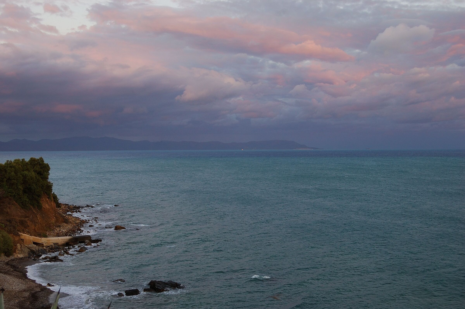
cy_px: 154
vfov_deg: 26.4
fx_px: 658
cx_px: 232
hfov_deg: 38.9
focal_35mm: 51
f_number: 5.6
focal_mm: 34
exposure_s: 1/25
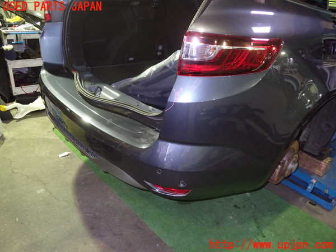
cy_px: 126
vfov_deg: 49.7
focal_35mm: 28
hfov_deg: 63.4
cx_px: 168
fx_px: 272
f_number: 2.2
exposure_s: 1/30
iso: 640
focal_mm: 5.05
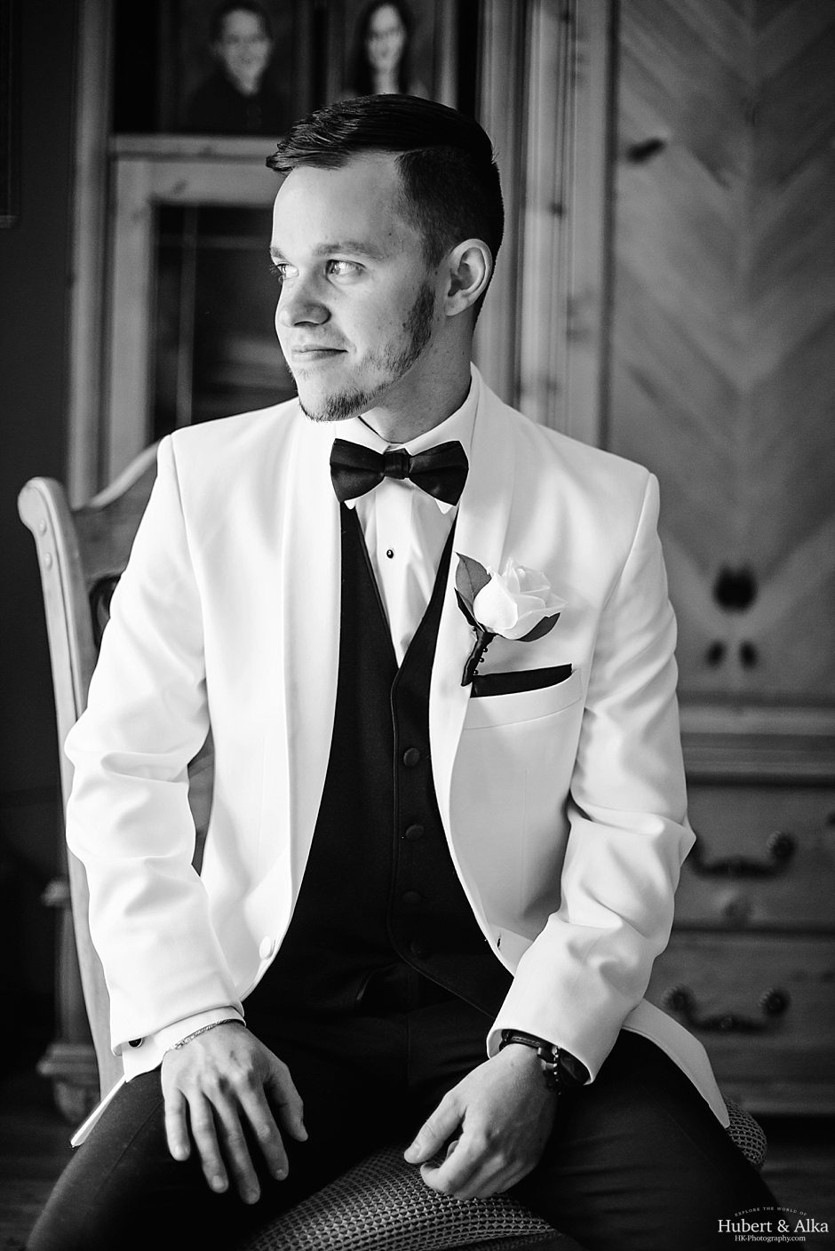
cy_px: 626
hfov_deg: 27.0
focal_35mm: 50
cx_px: 418
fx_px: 1738
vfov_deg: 39.6
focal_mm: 50
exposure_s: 1/500
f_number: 1.4
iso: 320
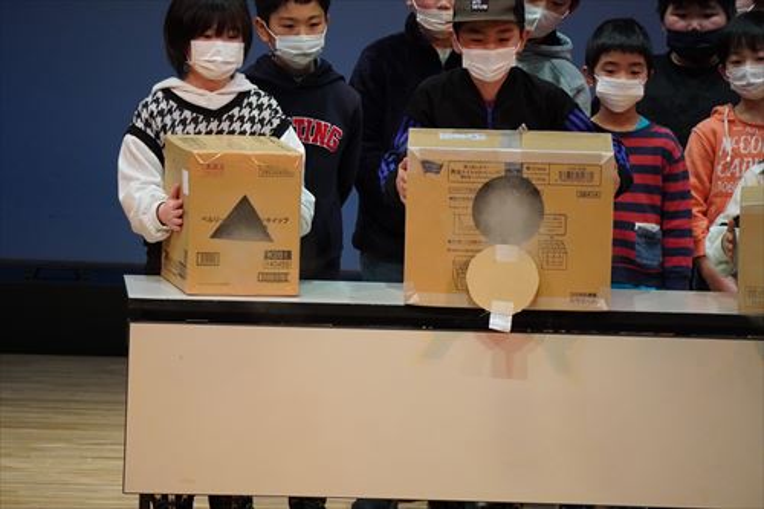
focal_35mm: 450
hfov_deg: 4.6
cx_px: 382
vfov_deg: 3.1
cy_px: 254
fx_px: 9546
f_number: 6.3
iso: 4000
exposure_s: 1/500
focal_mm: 300
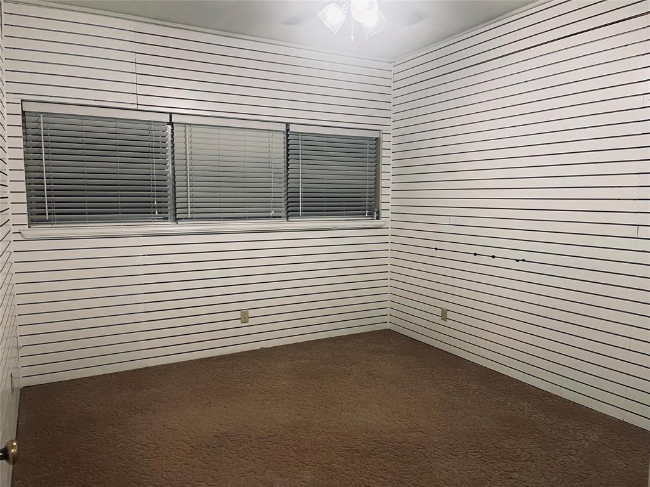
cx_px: 325
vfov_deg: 54.9
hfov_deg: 69.4
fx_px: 469
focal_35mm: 25
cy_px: 244
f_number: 1.6
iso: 160
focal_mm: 5.1
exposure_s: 1/60
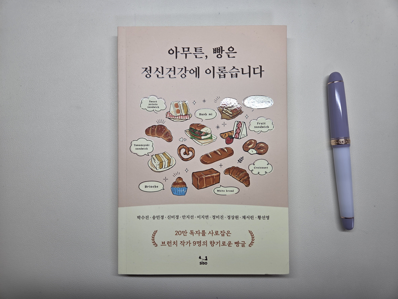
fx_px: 264
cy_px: 150
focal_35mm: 23
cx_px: 199
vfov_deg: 58.9
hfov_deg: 73.9
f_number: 1.8
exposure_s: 1/53
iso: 40
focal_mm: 5.4
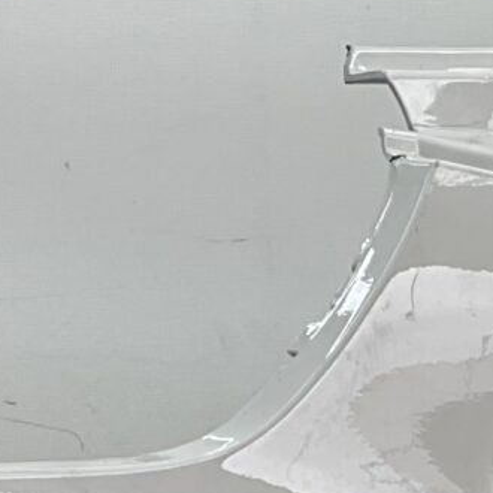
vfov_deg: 8.5
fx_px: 3206
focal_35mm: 199
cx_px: 37
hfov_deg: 8.8
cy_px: 790
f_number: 1.8
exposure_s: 1/121
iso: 16
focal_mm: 3
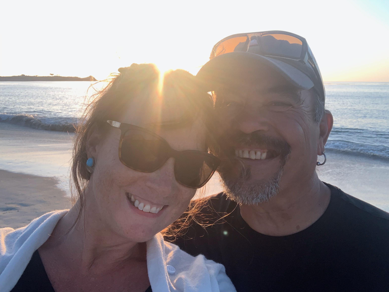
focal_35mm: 32
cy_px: 146
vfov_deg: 44.2
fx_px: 360
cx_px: 194
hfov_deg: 56.8
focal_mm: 2.87
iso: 16
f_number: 2.2
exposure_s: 1/257
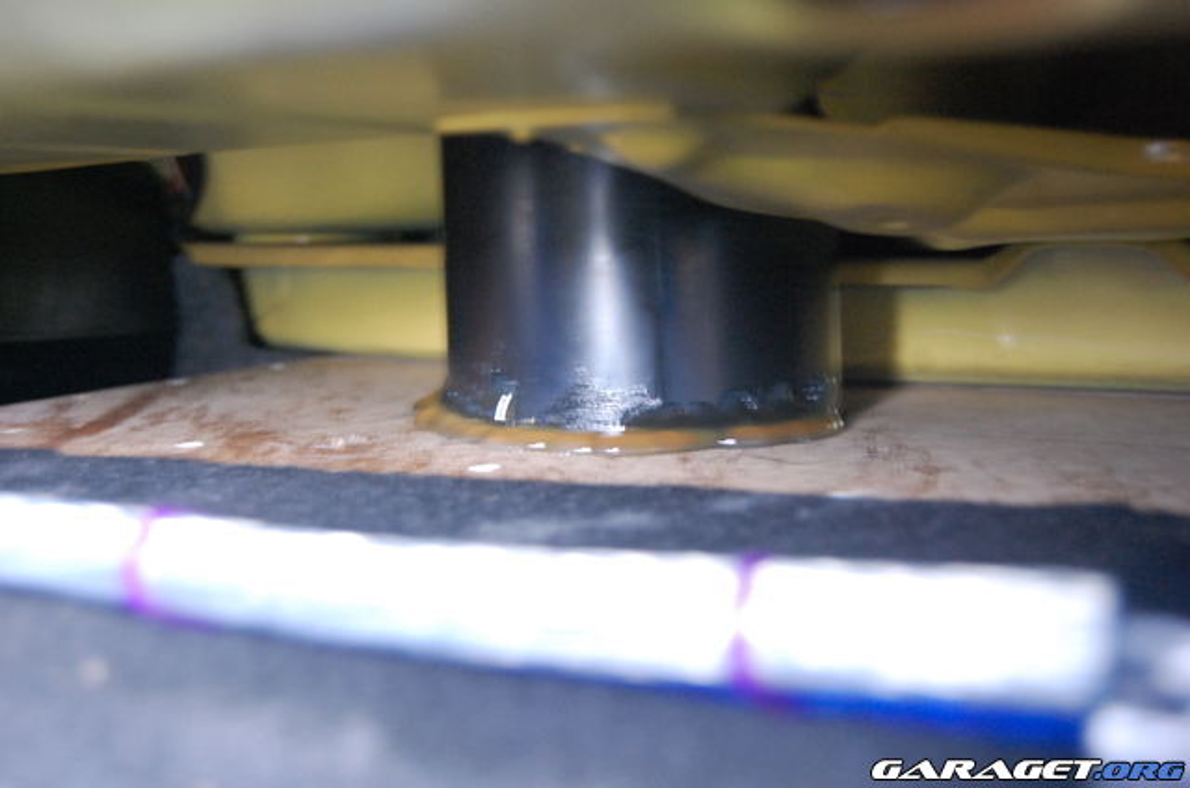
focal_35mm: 48
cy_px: 394
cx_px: 595
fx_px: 1583
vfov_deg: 28.0
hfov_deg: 41.2
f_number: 4.5
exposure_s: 1/8
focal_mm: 32
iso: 1600
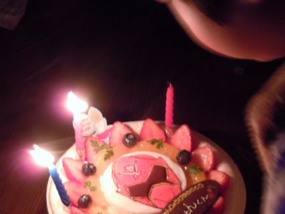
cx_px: 148
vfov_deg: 17.8
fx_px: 683
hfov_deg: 23.6
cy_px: 124
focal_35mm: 83
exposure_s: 1/5
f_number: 4
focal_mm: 10.6
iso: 400
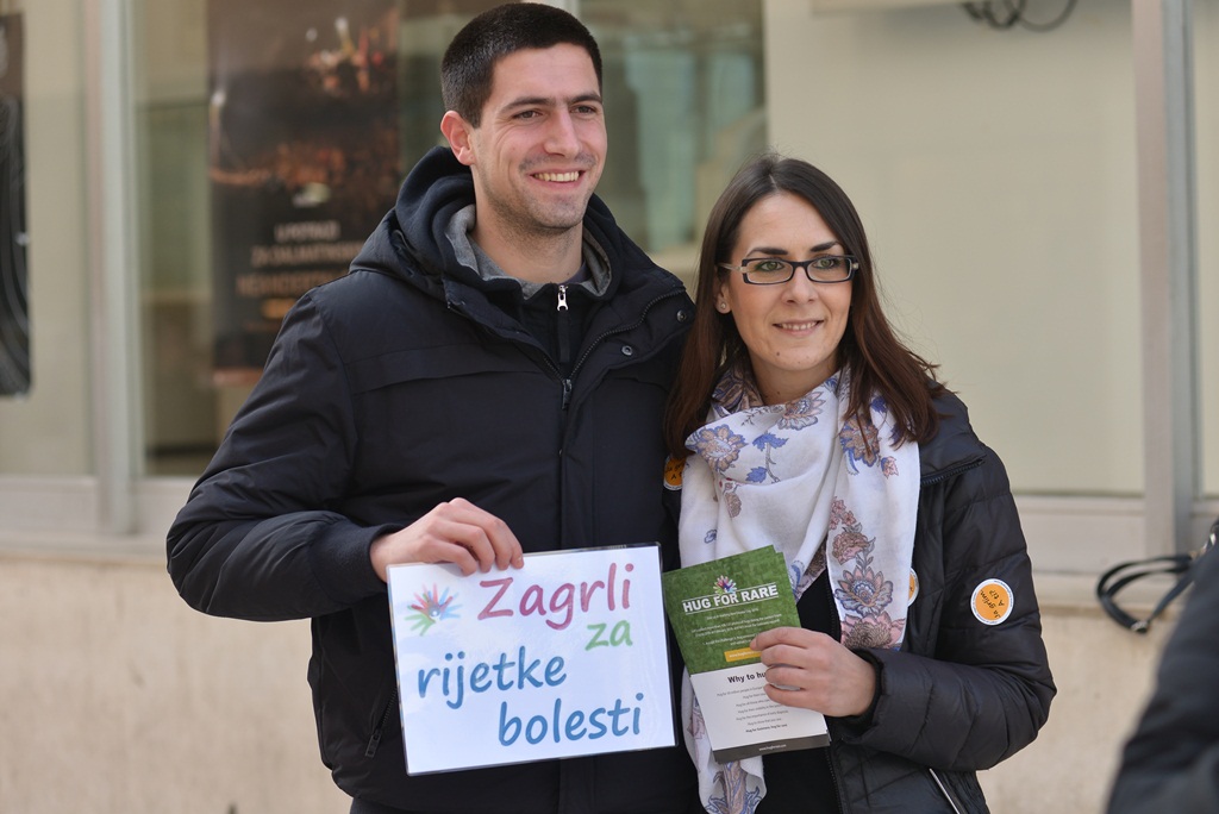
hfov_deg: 23.6
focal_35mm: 86
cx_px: 610
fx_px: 2914
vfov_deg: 15.9
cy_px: 407
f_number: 4.5
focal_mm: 86
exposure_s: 1/640
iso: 320
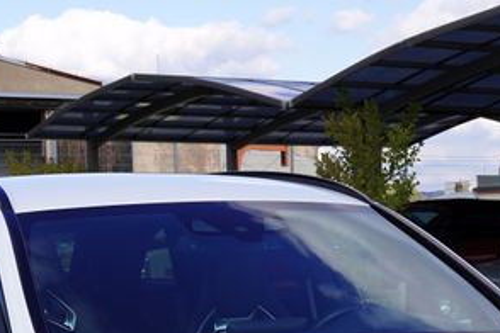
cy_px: 499
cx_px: 384
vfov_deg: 11.4
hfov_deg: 17.7
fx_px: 1597
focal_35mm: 115
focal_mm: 33
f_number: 10
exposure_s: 1/160
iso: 100
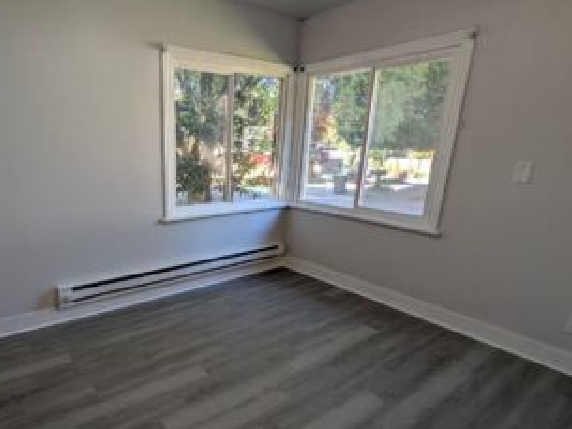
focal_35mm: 21
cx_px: 203
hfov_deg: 77.0
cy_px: 250
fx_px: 347
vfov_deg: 63.1
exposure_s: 1/120
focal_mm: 2.35
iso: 90
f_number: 2.2
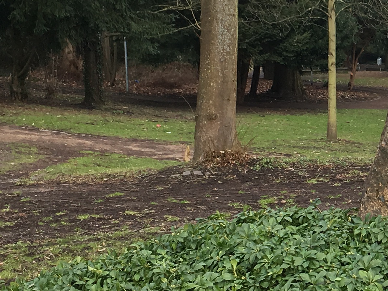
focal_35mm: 109
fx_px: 1222
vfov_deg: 13.6
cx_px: 489
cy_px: 163
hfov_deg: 17.1
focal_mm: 4.15
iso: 25
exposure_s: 1/234
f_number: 2.2
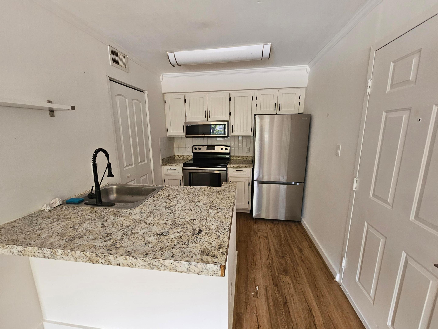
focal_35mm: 13
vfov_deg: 89.9
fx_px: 164
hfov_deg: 106.2
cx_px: 219
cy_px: 164
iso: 200
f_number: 2.2
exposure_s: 1/60
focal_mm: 2.2
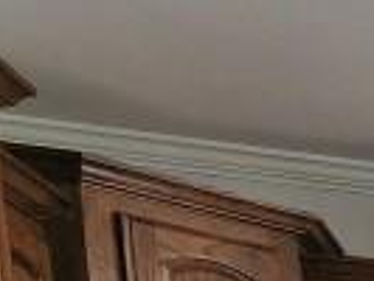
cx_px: 1206
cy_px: 697
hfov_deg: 10.5
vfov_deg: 11.8
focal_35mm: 100
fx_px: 1081
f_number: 2.2
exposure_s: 1/60
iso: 100
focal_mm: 2.2
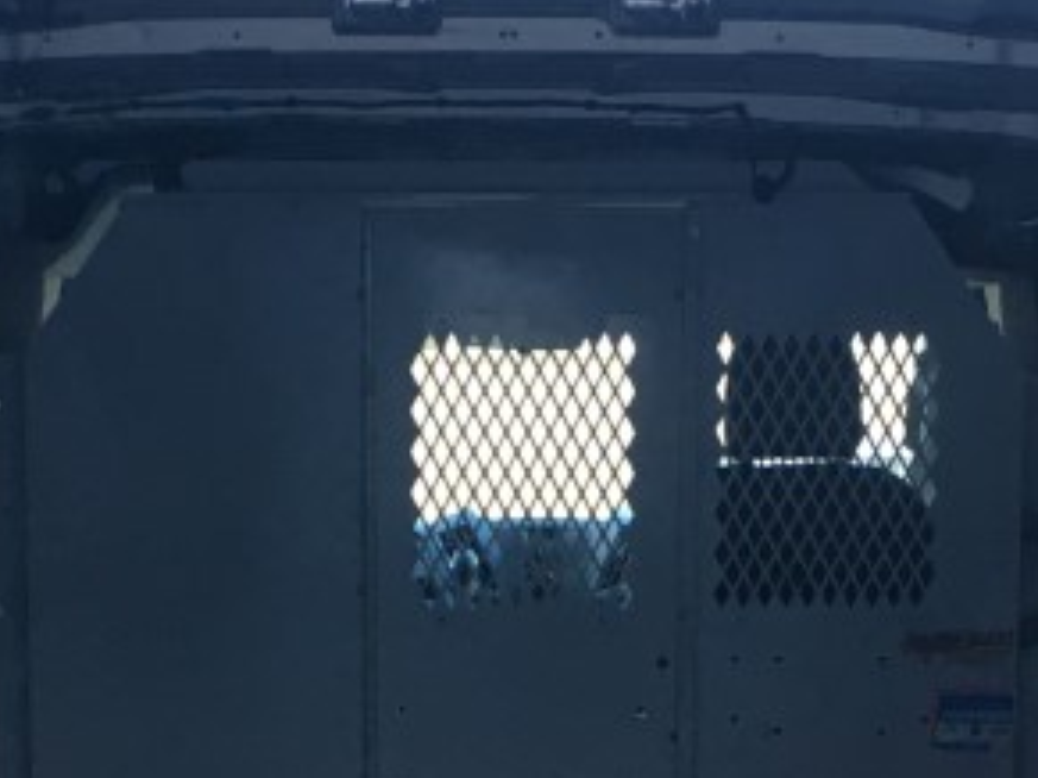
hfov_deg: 19.3
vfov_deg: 14.1
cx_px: 528
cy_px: 906
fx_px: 3057
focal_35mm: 102
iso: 25
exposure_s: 1/30
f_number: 2.2
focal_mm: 4.15
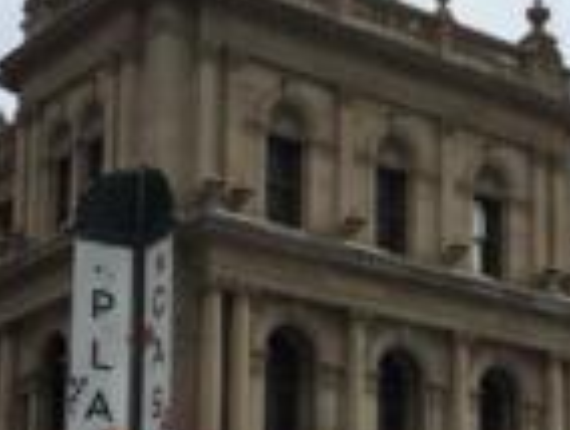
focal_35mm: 102
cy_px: 472
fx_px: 1682
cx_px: 514
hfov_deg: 18.9
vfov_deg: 14.2
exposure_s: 1/1637
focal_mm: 4.15
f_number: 2.2
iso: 25
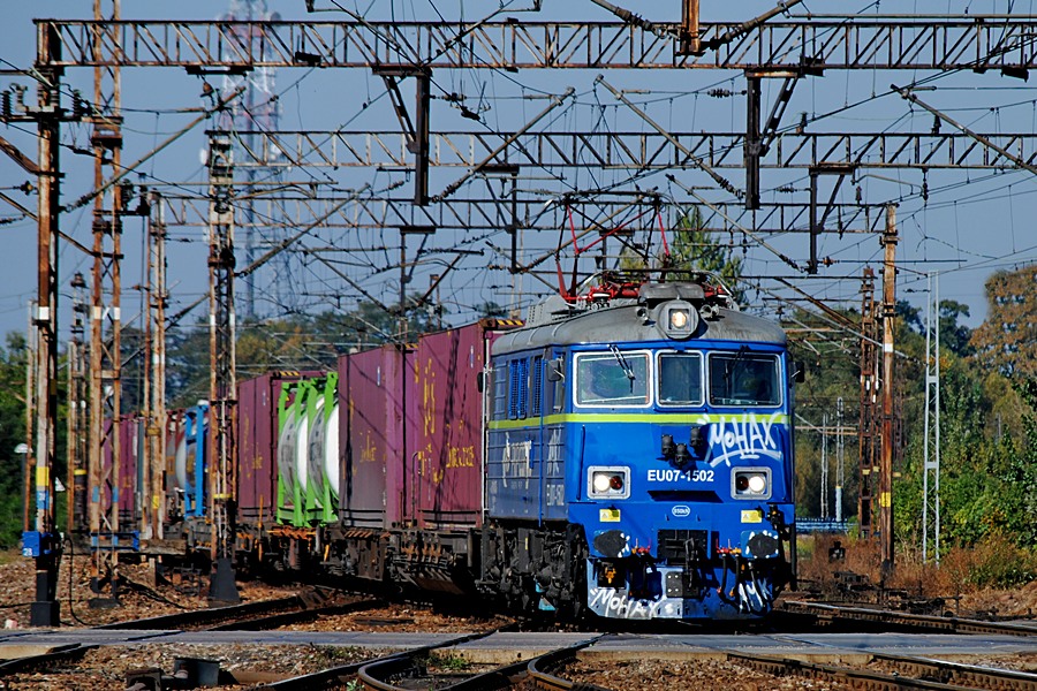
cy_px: 346
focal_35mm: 285
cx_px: 518
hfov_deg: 7.2
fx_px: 8209
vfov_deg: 4.8
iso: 100
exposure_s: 1/400
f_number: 7.1
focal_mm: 190
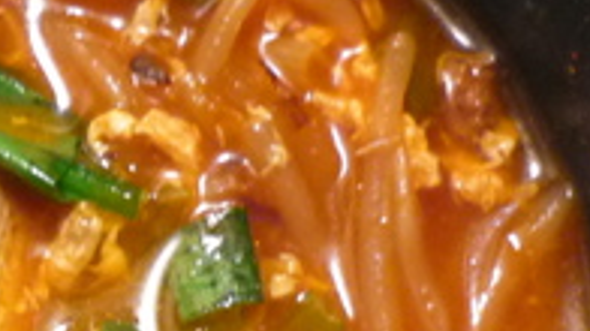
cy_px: 340
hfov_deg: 18.8
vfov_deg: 10.9
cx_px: -42
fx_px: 1720
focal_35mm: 110
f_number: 2.8
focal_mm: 5.5
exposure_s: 1/15
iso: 400
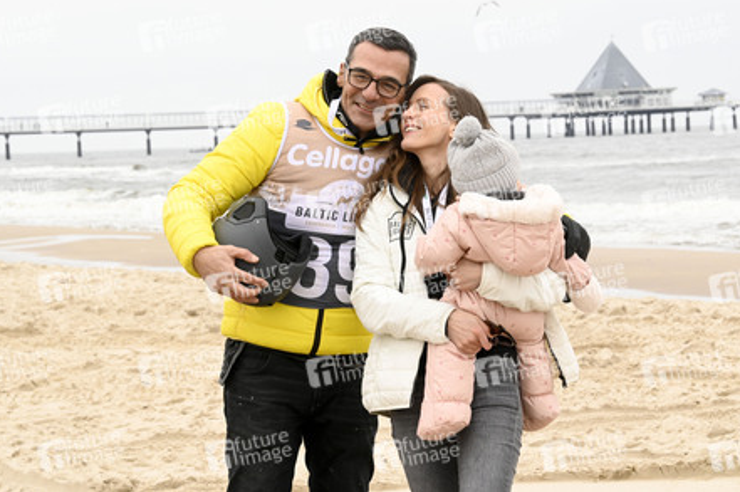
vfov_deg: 10.3
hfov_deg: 15.4
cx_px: 372
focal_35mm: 133
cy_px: 242
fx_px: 2731
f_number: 16
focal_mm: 130
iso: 4000
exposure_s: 1/500
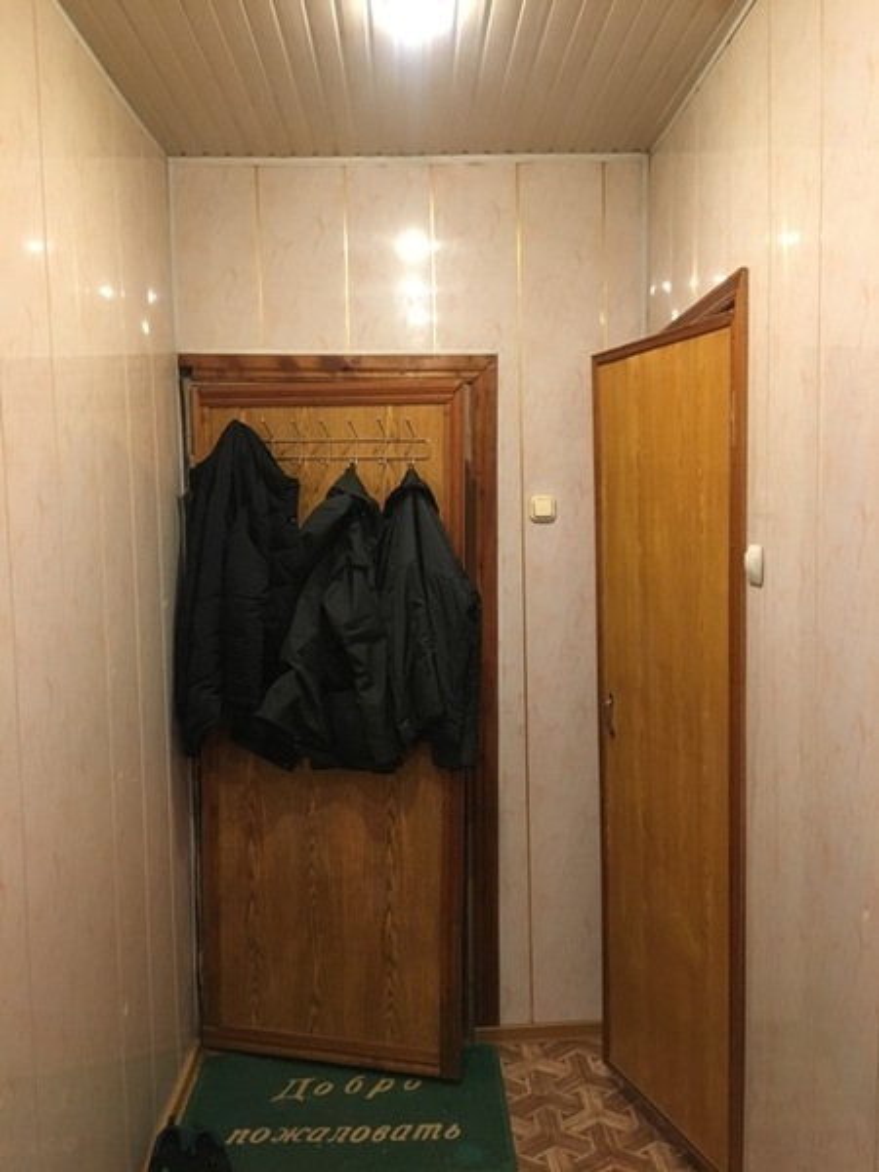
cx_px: 440
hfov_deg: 48.2
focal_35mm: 29
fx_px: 982
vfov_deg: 61.7
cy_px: 586
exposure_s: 1/20
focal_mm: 4.15
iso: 200
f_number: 2.2
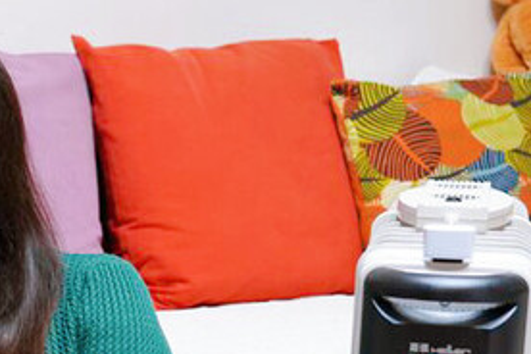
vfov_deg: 12.0
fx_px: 1637
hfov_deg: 17.7
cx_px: -83
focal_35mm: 111
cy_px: 435
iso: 640
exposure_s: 1/40
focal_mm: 36
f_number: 4
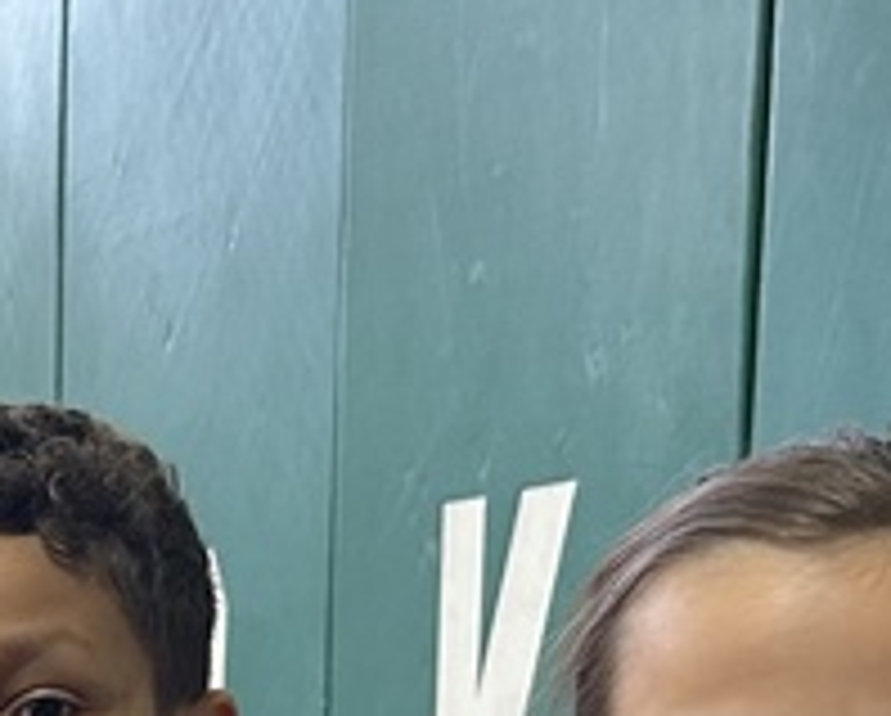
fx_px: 3460
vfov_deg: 10.7
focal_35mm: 131
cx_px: -18
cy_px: 1473
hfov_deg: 14.4
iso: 160
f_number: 1.5
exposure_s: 1/60
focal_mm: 5.7
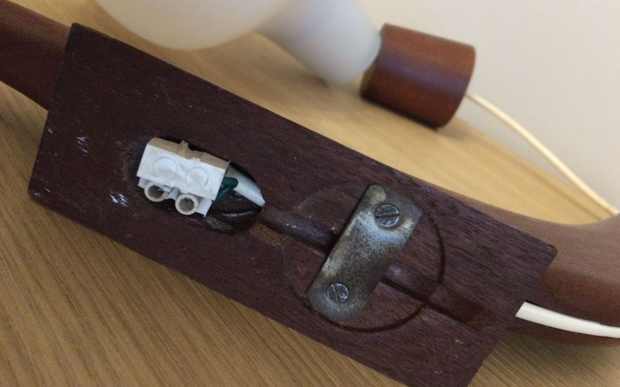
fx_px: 524
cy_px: 170
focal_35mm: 31
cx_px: 310
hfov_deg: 61.2
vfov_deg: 40.5
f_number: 2.2
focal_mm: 4.15
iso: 500
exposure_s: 1/17
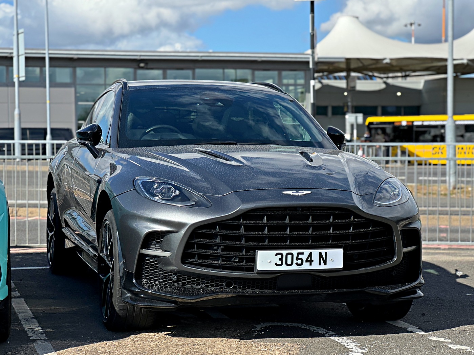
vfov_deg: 19.1
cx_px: 237
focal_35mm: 77
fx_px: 1054
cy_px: 178
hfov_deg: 25.3
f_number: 2.8
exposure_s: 1/827
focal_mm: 9
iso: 25
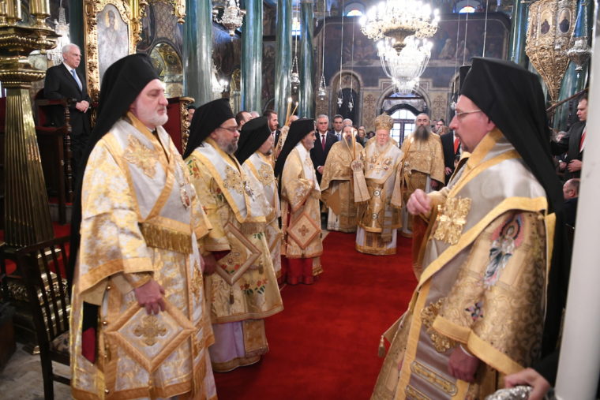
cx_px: 300
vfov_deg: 53.2
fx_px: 400
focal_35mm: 24
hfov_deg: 73.7
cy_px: 200
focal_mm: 24
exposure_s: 1/80
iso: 4000
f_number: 3.5
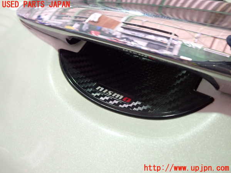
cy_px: 86
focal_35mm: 30
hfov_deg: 60.0
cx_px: 116
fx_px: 200
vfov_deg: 46.8
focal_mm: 5.4
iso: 640
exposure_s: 1/50
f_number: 2.3
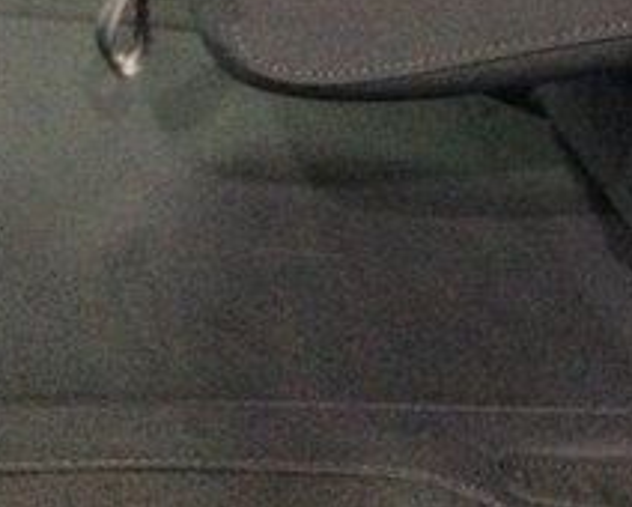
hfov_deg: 20.0
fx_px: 1760
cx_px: 554
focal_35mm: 94
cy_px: -182
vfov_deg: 15.5
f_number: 2.4
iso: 640
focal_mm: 3.3
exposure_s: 1/15
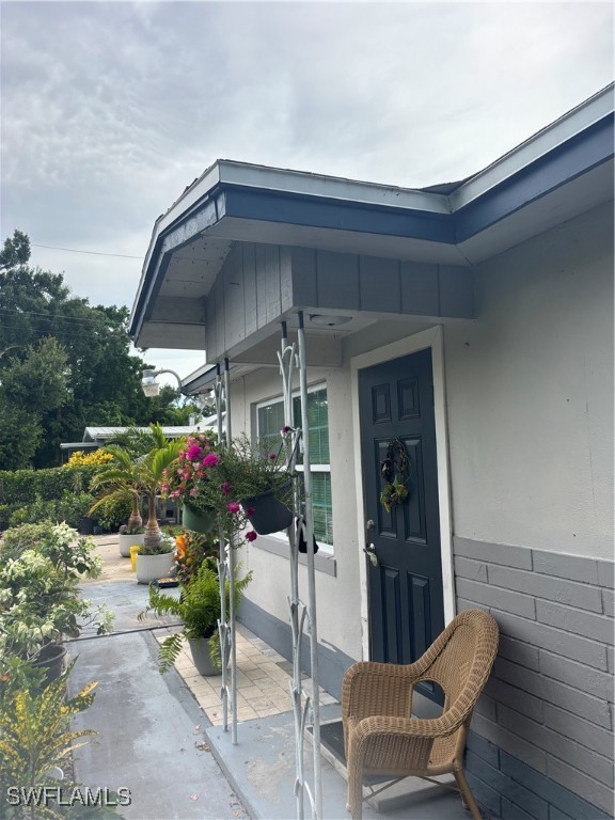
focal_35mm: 26
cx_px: 308
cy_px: 410
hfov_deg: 53.1
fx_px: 616
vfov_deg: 67.3
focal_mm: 5.96
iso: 50
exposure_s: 1/978
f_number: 1.6
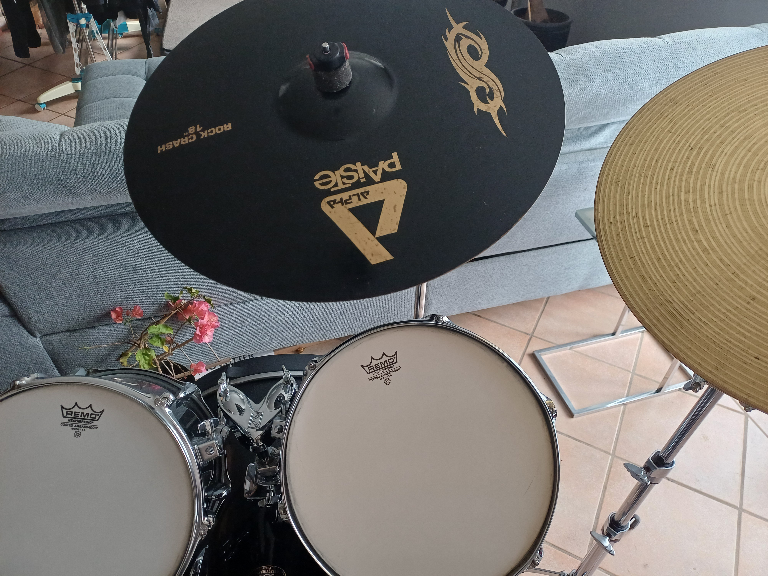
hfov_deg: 69.4
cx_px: 384
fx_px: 555
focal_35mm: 25
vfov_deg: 54.9
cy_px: 288
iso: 200
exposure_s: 1/50
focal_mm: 4.65
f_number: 1.8
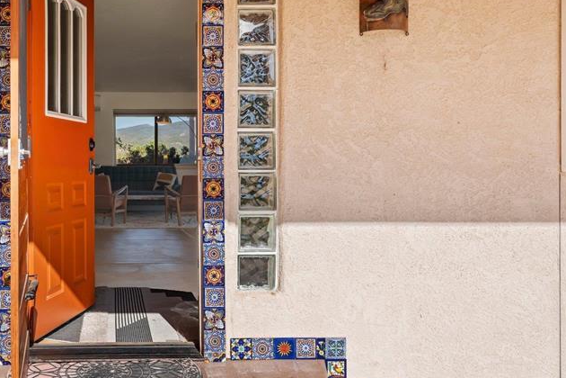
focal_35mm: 39
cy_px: 166
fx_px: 613
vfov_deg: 34.2
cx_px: 111
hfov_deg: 46.9
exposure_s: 1/200
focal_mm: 24
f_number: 8
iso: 400
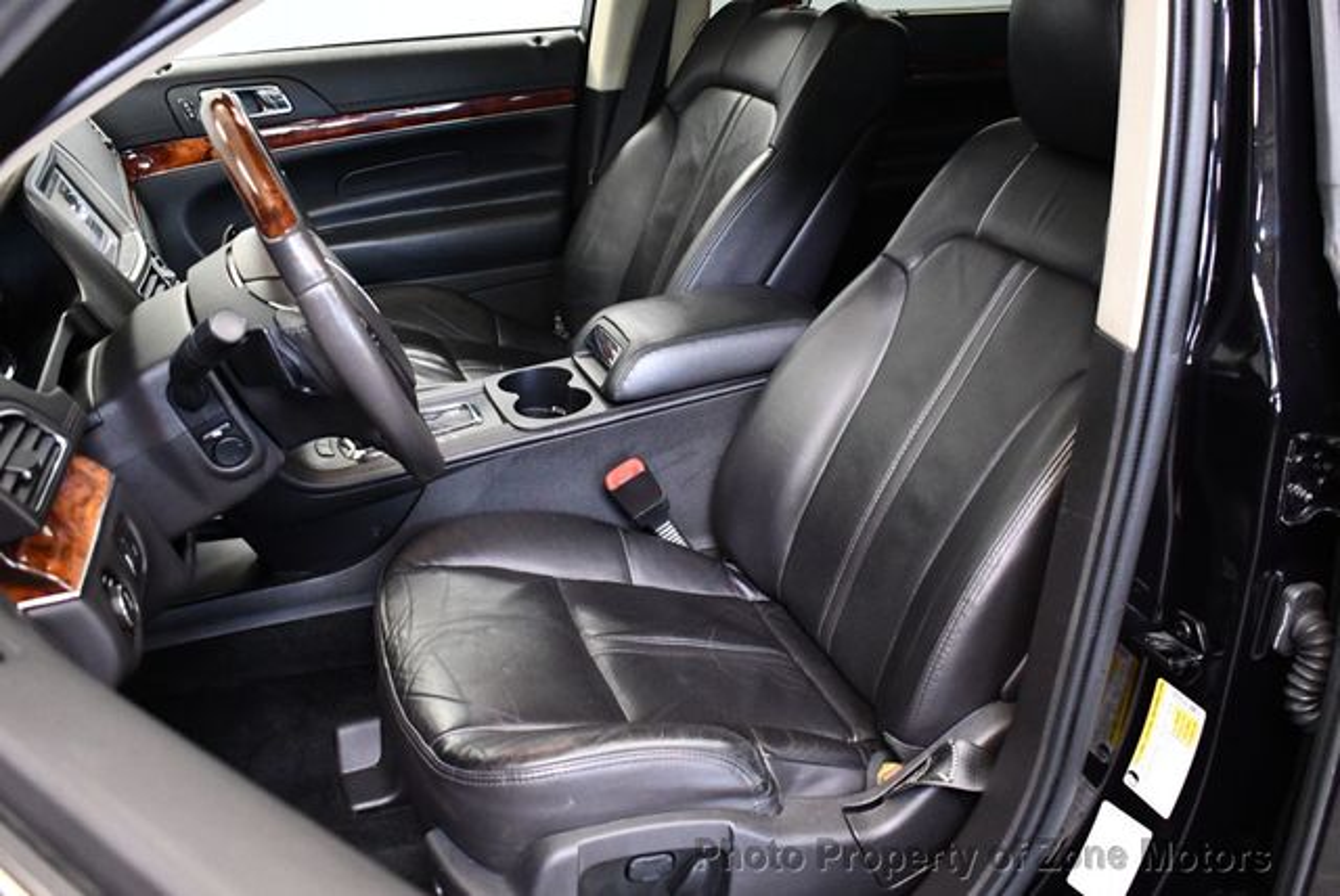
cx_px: 670
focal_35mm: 36
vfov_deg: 36.9
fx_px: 1341
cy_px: 448
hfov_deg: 53.1
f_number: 3.5
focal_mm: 18
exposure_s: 1/100
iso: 3200
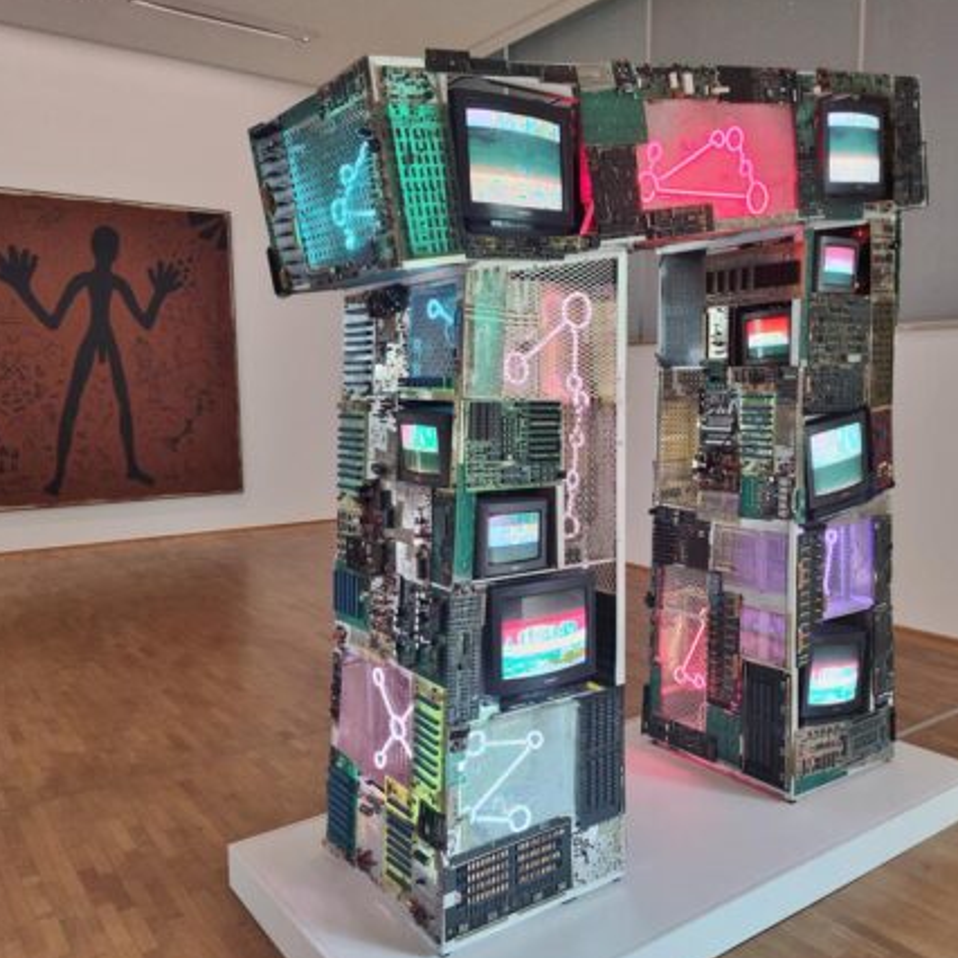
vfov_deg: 57.3
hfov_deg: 57.3
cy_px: 479
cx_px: 503
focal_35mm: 28
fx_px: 877
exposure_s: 1/100
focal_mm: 5.56
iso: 403
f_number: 1.88
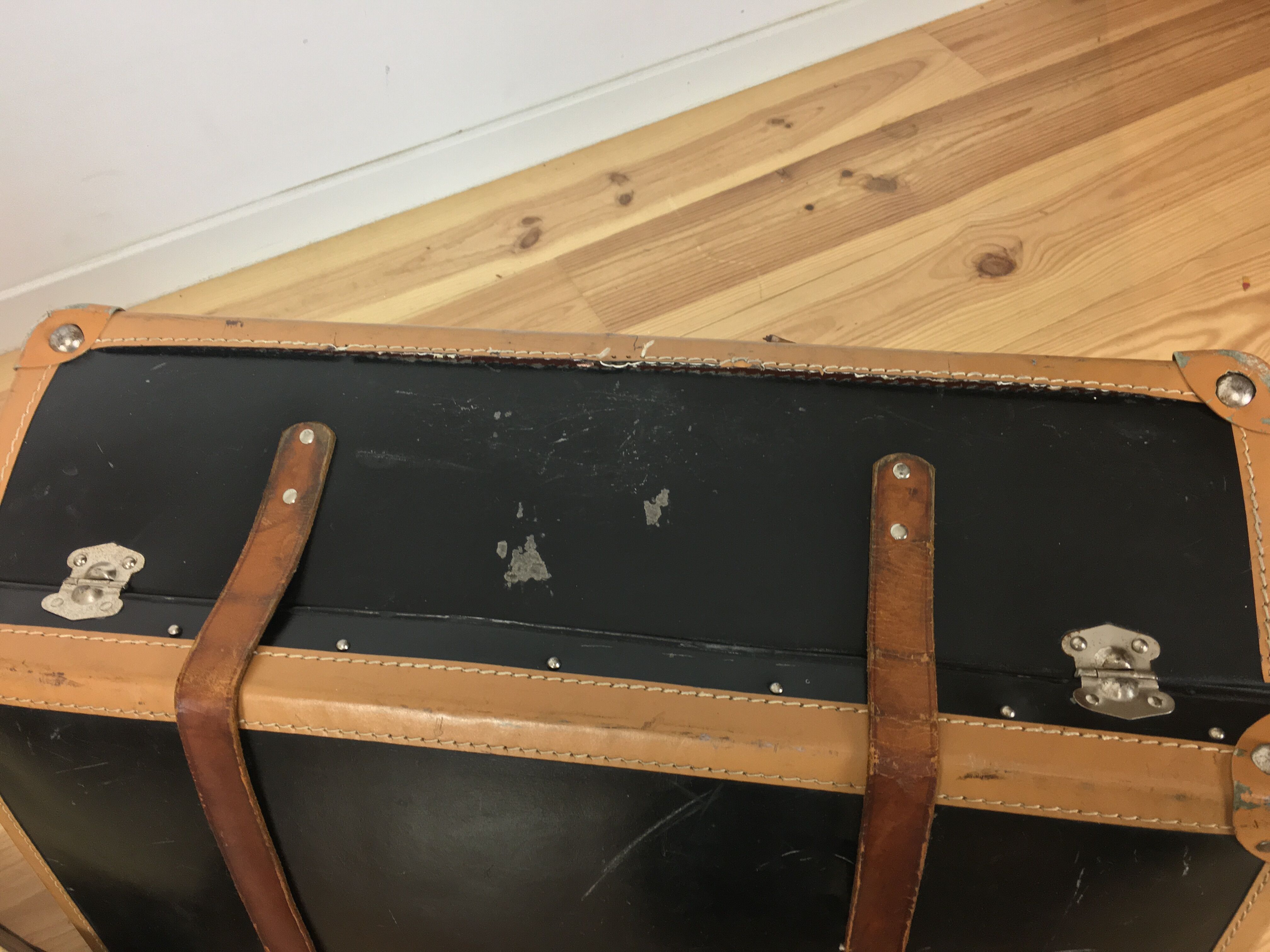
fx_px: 1064
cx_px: 635
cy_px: 476
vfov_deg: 48.2
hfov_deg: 61.7
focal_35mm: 29
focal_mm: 4.15
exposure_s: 1/33
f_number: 2.2
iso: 80
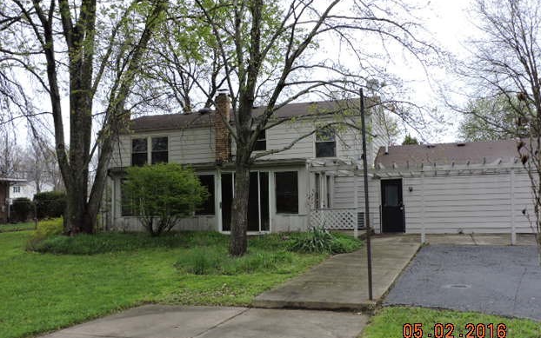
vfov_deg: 35.4
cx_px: 264
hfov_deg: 54.0
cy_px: 170
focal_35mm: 36
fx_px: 531
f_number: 3.2
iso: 100
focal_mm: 5.9
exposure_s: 1/250
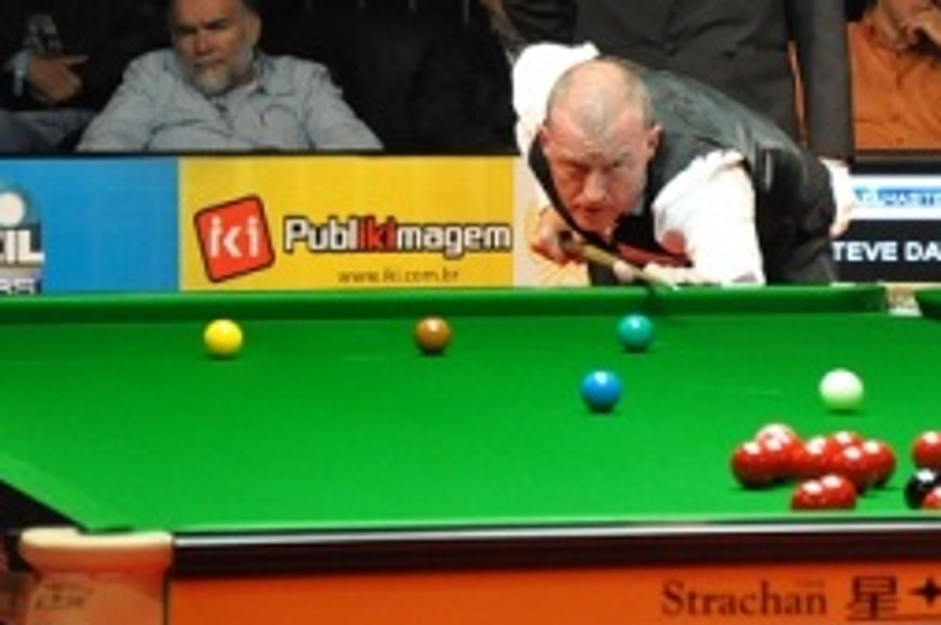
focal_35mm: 293
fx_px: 7647
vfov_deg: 4.7
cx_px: 725
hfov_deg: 7.0
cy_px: 171
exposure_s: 1/50
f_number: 5.6
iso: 2500
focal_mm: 105
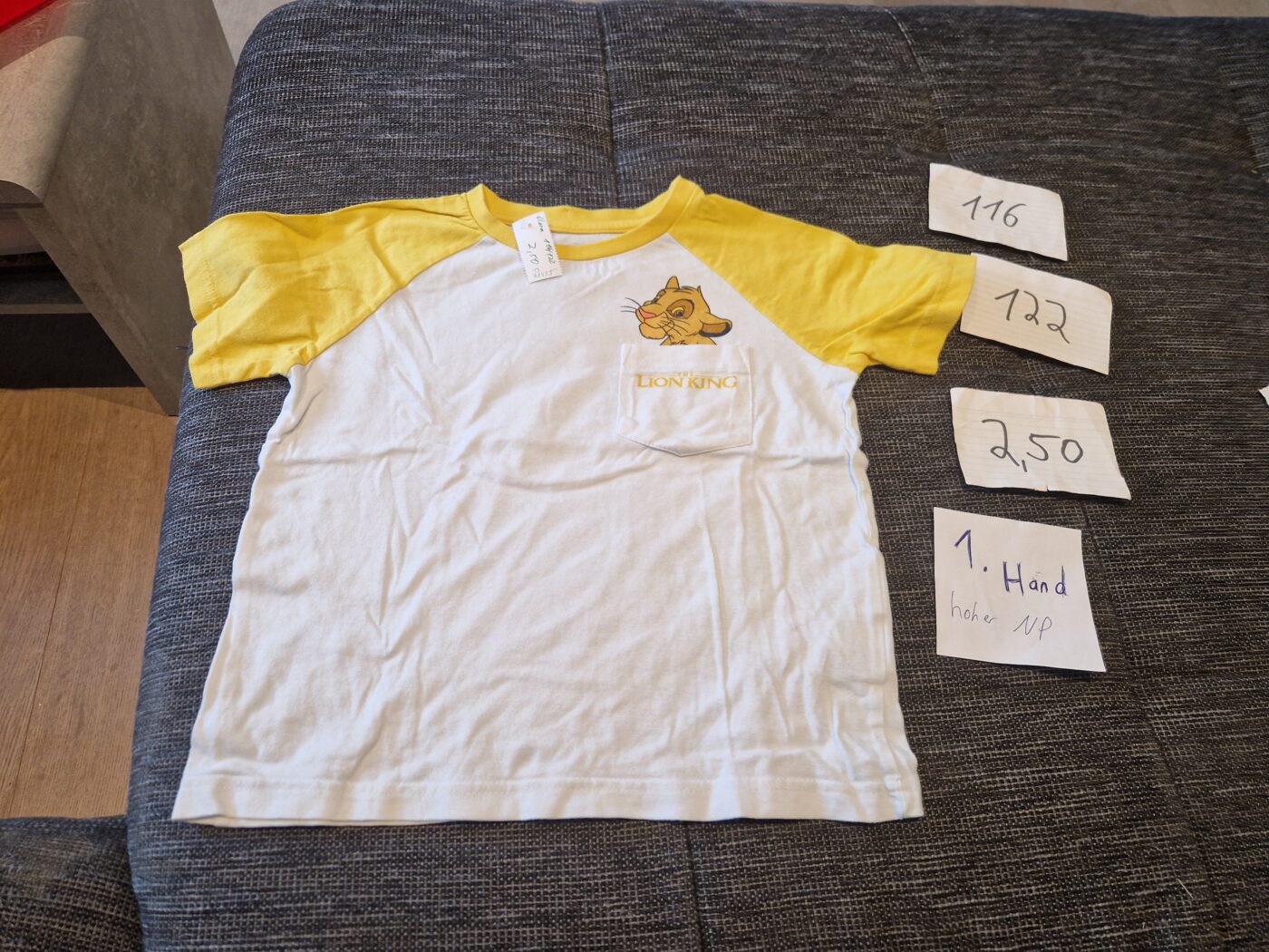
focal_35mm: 23
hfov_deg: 73.9
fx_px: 843
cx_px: 634
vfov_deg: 58.9
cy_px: 476
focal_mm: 5.4
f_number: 1.8
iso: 50
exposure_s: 1/123
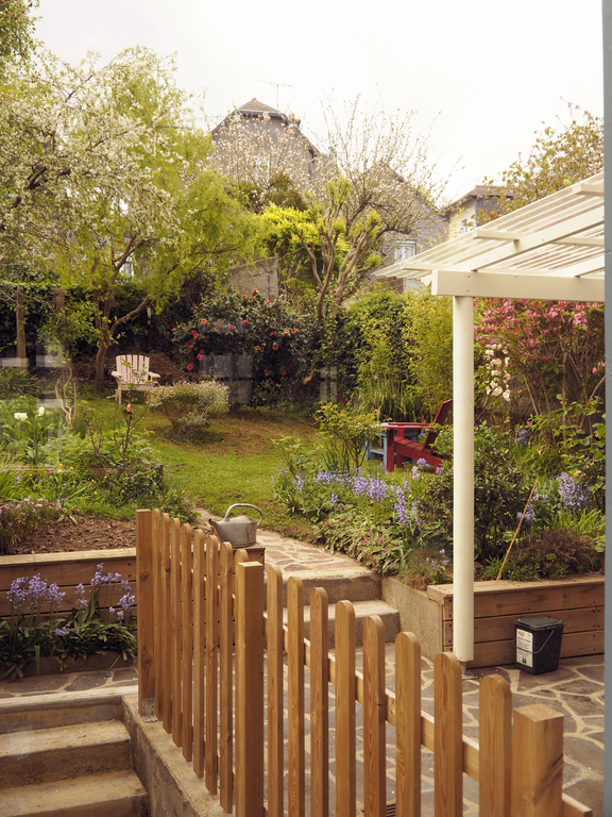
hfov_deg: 37.7
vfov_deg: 49.0
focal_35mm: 38
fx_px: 896
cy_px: 408
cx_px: 306
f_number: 4.5
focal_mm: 19
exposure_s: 1/250
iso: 200
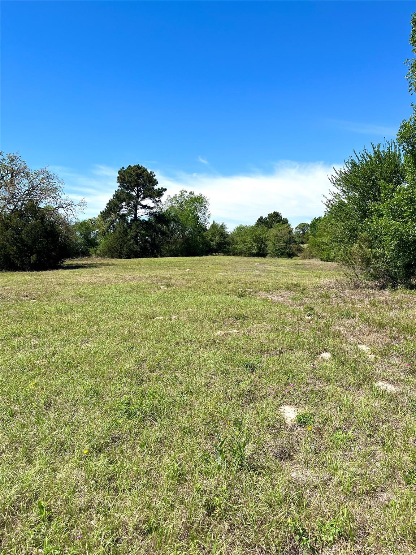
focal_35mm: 26
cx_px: 208
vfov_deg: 67.3
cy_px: 278
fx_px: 417
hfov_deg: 53.1
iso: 50
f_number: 1.6
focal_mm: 5.1
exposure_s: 1/3413
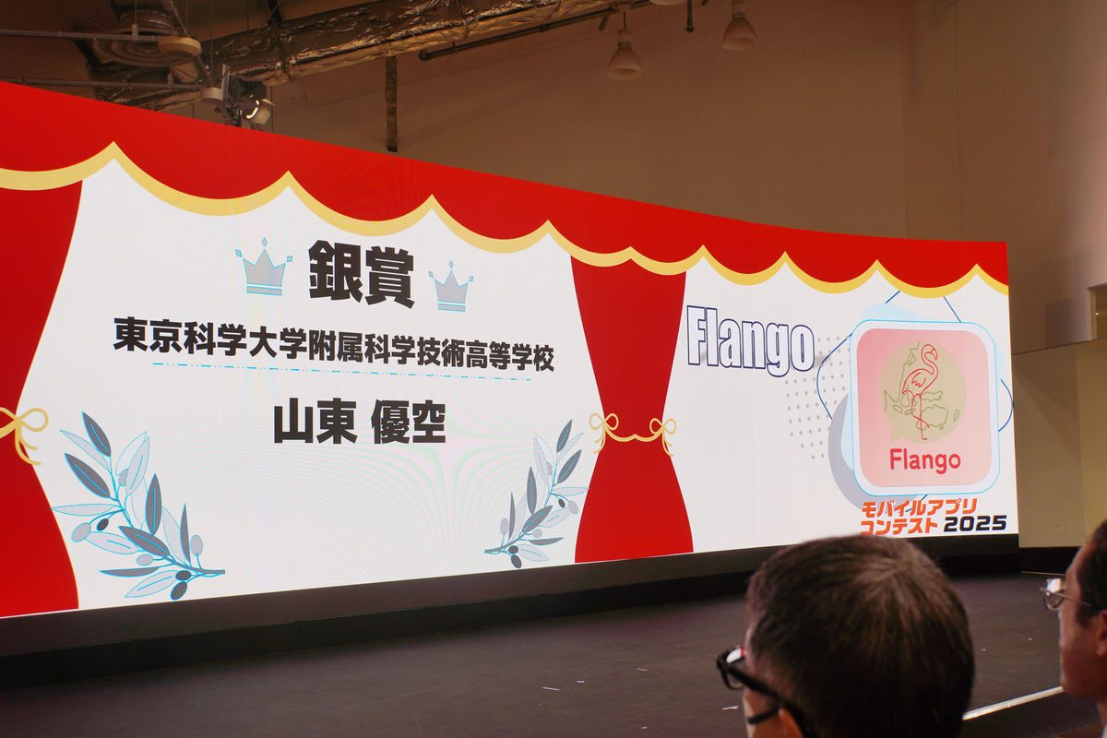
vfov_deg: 33.6
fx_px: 1222
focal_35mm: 40
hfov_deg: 48.7
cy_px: 369
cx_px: 554
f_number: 5.6
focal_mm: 26.5
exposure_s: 1/50
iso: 100
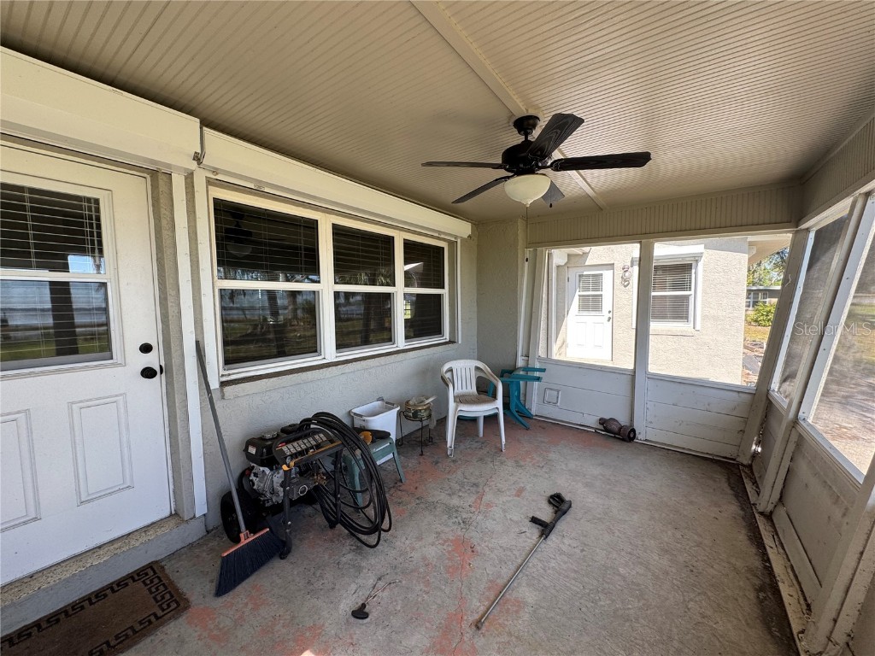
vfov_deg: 85.7
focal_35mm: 14
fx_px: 354
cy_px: 328
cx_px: 438
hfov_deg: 102.1
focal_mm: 2.22
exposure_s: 1/99
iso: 40
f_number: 2.2
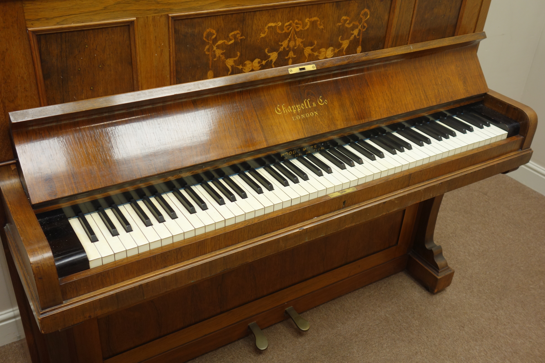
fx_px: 560
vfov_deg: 35.9
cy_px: 182
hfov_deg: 51.9
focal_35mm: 37
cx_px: 272
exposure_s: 1/40
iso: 200
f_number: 2.8
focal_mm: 13.9
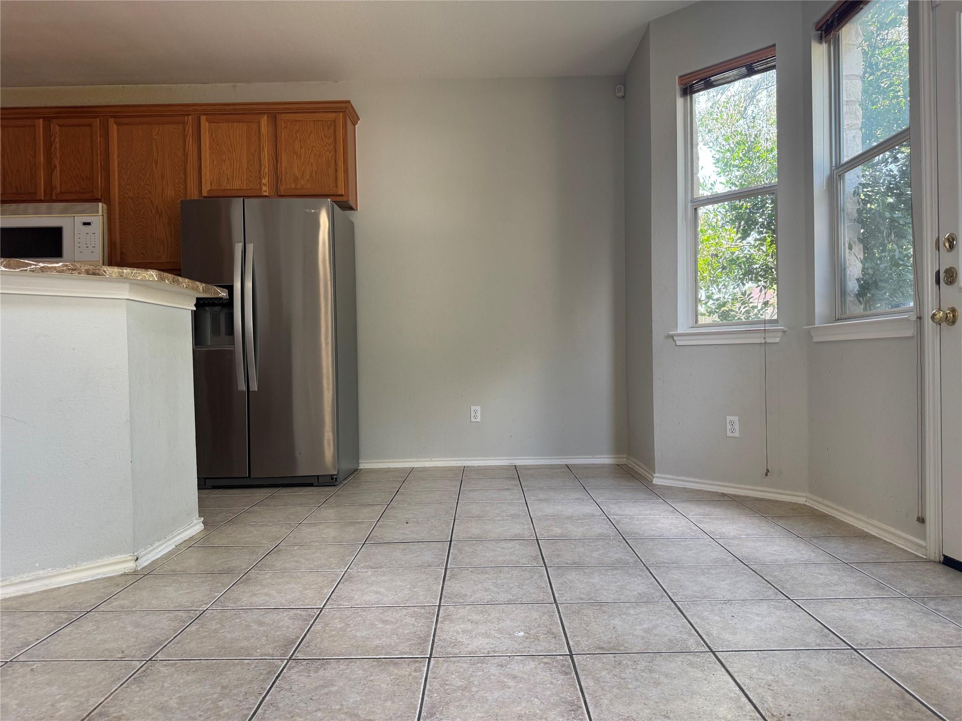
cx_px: 481
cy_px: 360
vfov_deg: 56.8
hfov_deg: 71.6
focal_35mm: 24
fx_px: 667
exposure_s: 1/121
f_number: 1.78
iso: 100
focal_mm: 6.76
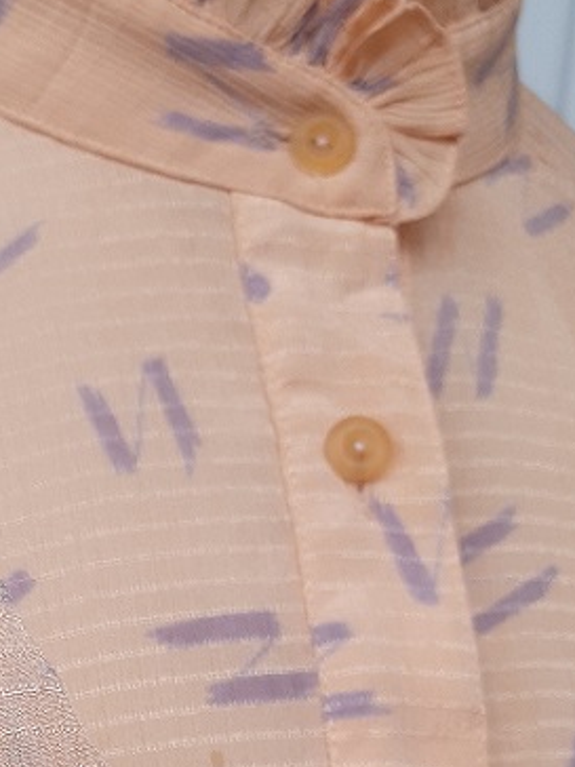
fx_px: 1639
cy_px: 873
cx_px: -93
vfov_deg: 24.3
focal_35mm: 74
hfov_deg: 18.9
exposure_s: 1/943
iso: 40
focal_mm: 3.92
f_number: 1.7
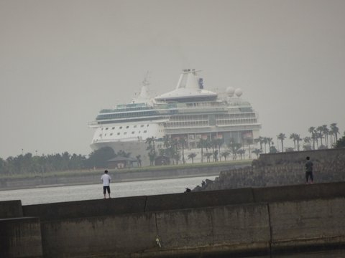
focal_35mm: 571
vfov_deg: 2.6
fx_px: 5691
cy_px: 129
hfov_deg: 3.5
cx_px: 172
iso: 320
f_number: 6.3
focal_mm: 97.48
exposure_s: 1/250
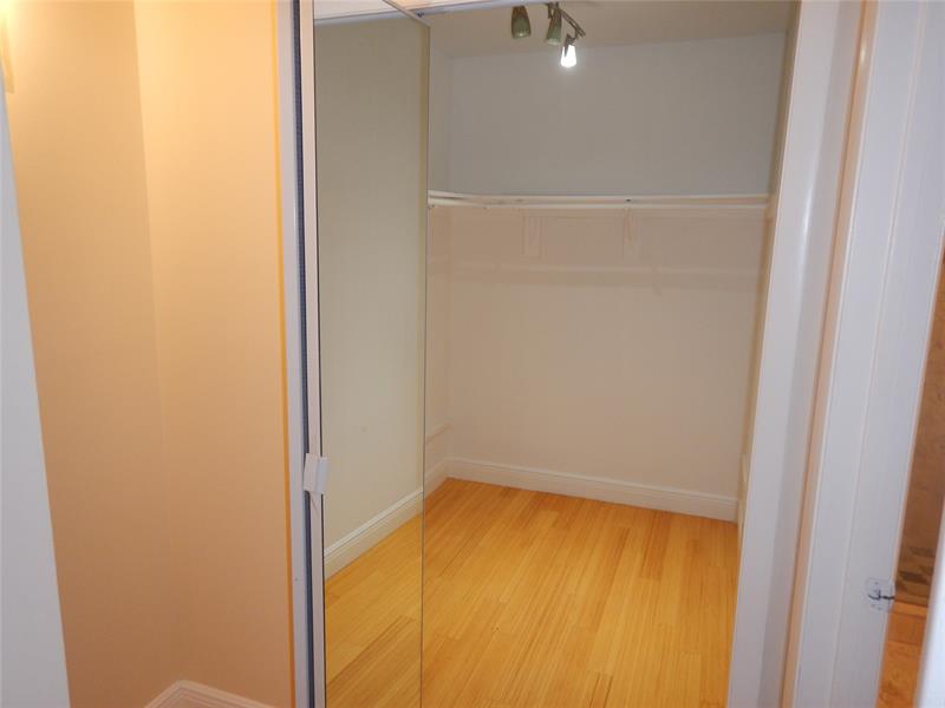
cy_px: 354
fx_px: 655
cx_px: 472
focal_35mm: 24
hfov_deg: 71.6
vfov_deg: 56.8
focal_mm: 4.3
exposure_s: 1/30
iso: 200
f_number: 2.8
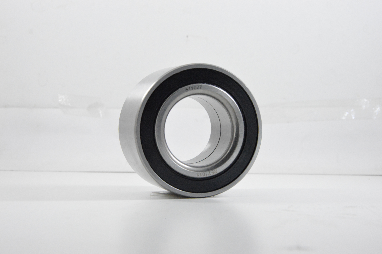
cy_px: 127
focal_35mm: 72
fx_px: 763
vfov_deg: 18.9
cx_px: 191
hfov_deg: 28.1
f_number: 8
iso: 3200
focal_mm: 48
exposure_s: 1/100
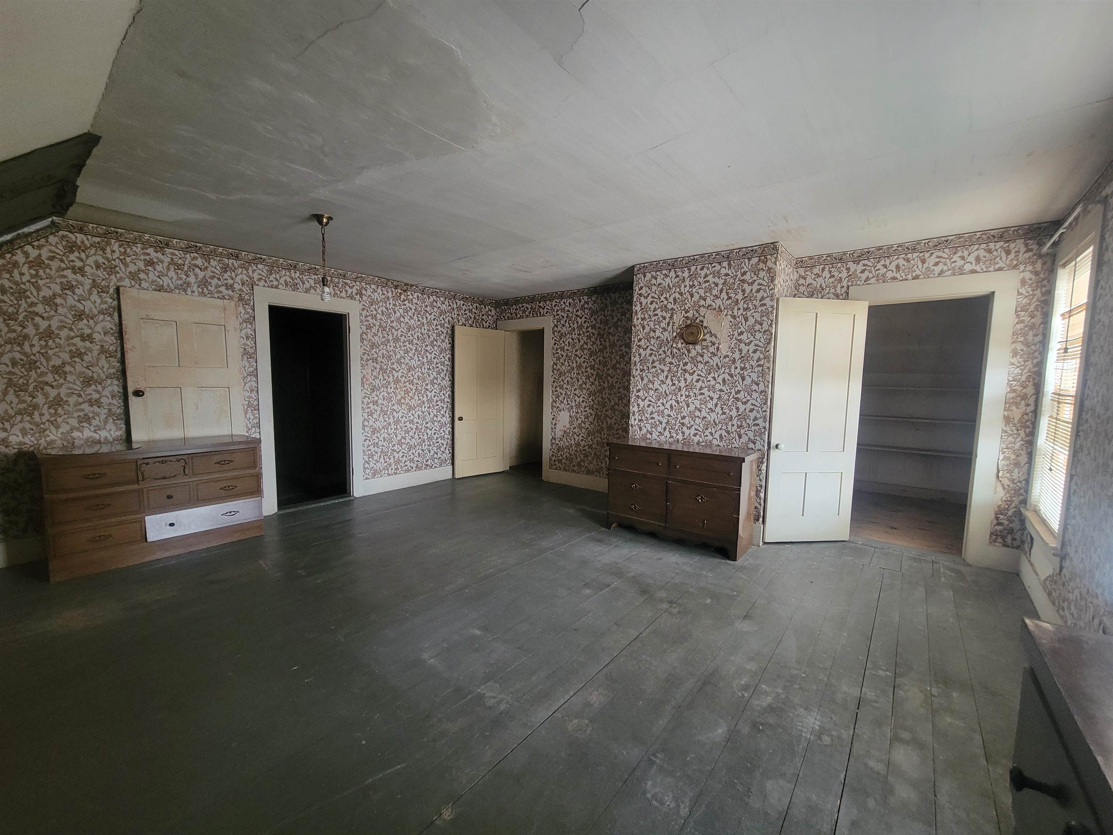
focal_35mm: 13
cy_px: 418
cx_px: 556
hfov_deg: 106.2
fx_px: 418
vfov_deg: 89.9
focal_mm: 2.2
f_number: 2.2
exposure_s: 1/30
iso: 400
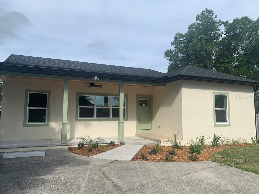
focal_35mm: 26
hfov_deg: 67.3
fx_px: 195
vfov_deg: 53.1
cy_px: 97
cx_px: 130
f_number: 1.8
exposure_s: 1/2755
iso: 25
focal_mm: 4.25
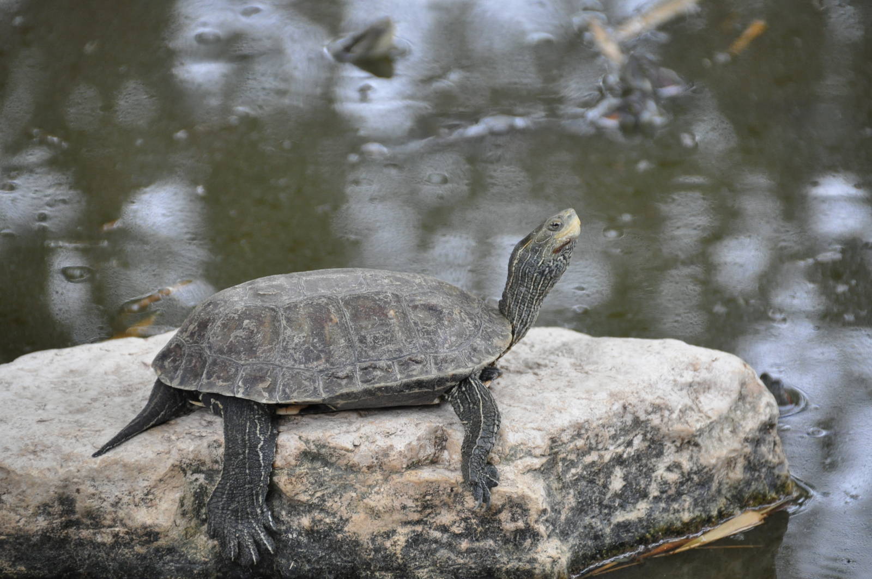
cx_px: 436
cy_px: 290
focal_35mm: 390
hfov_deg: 5.3
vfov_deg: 3.5
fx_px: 9436
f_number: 5.6
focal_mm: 260
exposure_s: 1/125
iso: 1000
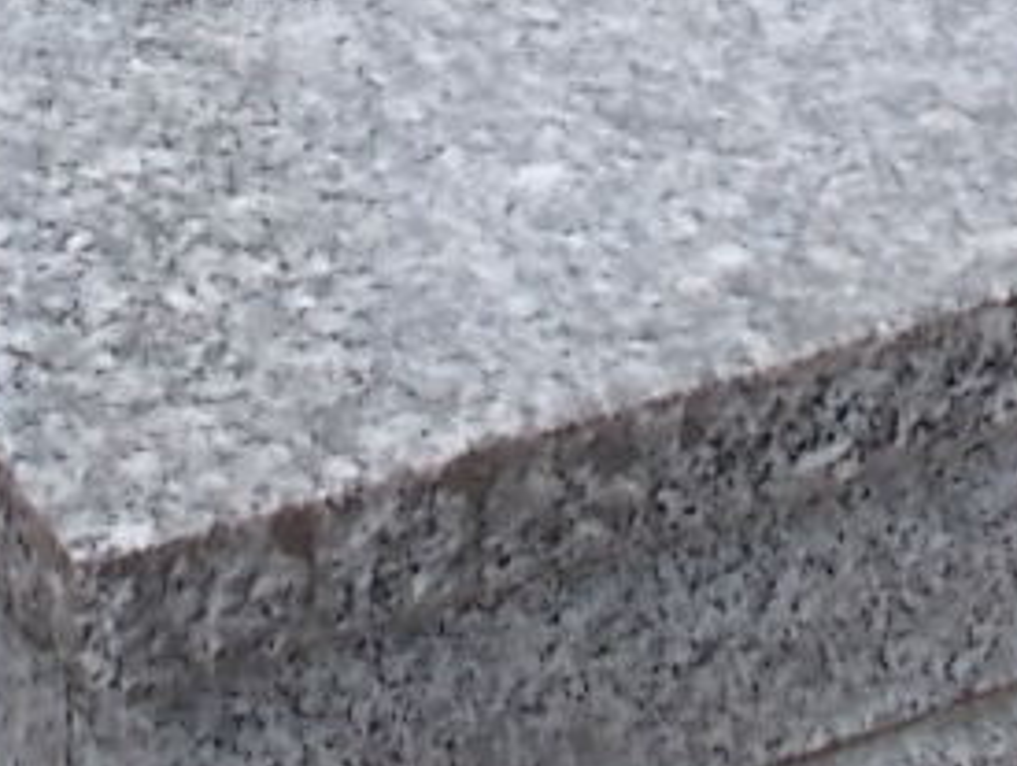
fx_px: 4442
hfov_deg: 13.1
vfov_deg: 9.1
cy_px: -907
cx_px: 422
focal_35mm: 151
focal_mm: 4.6
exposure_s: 1/160
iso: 80
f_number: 3.2
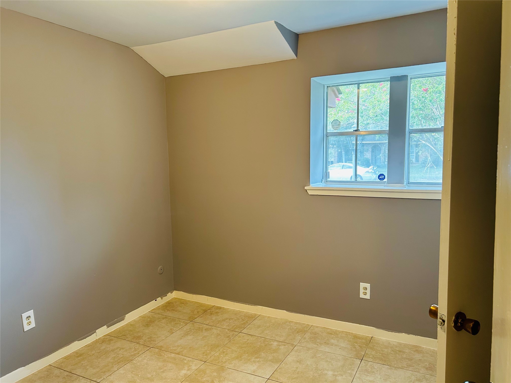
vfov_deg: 53.1
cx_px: 256
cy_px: 192
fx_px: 384
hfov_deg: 67.3
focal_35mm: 26
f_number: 1.5
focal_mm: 5.7
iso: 125
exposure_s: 1/60
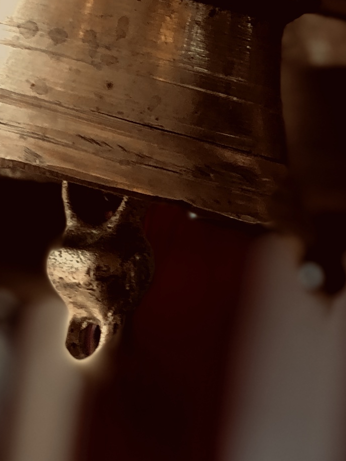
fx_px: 3025
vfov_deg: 8.6
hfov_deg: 6.5
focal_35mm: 227
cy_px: -189
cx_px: 77
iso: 20
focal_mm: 6
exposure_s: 1/60
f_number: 2.4
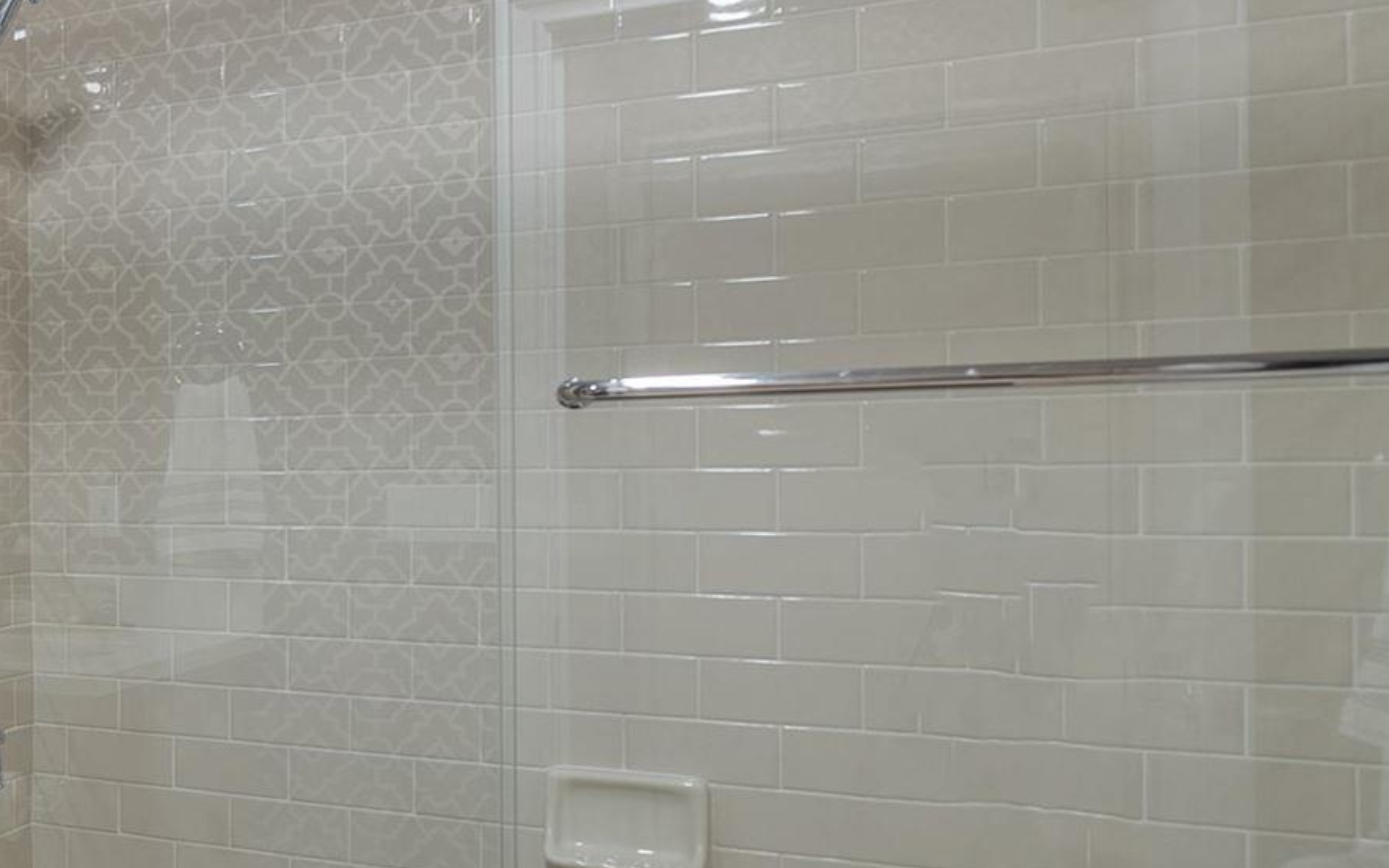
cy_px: 500
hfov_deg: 30.1
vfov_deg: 28.0
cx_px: -581
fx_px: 1741
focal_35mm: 46
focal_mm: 13
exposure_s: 1.6
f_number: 6.3
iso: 125
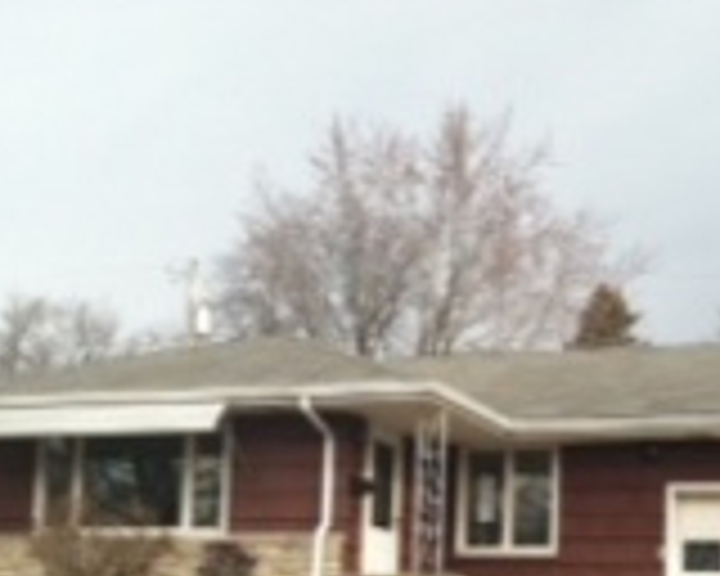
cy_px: 518
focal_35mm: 74
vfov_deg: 20.3
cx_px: 500
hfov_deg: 25.5
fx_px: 1577
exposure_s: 1/273
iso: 80
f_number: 2.8
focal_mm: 3.85
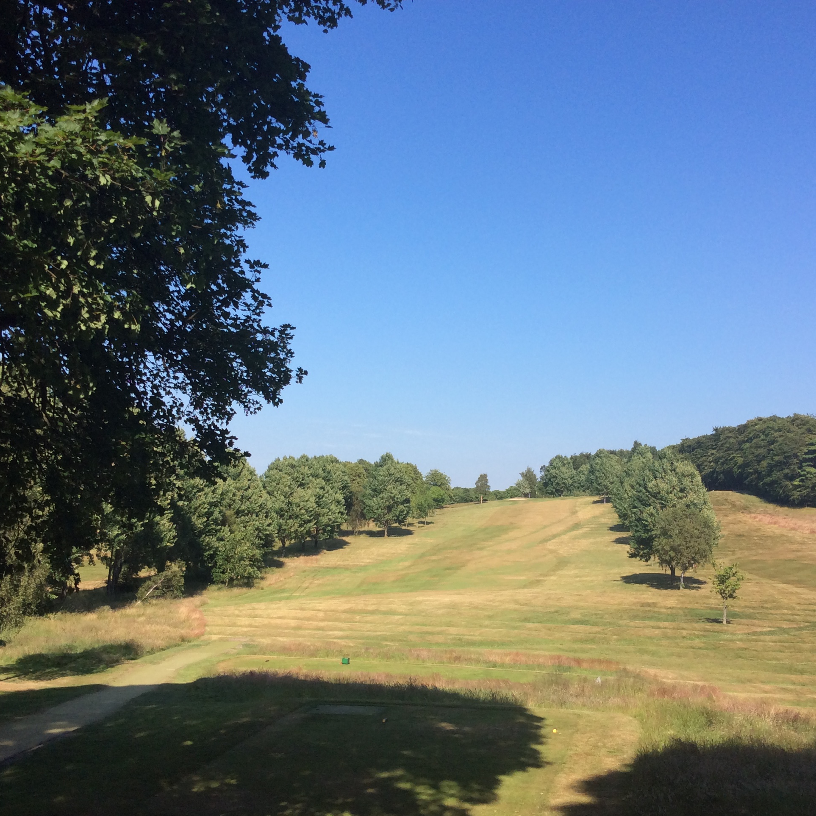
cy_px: 409
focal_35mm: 38
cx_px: 429
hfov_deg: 43.8
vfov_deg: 43.9
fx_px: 1013
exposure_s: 1/1121
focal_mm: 3.3
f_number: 2.4
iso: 32
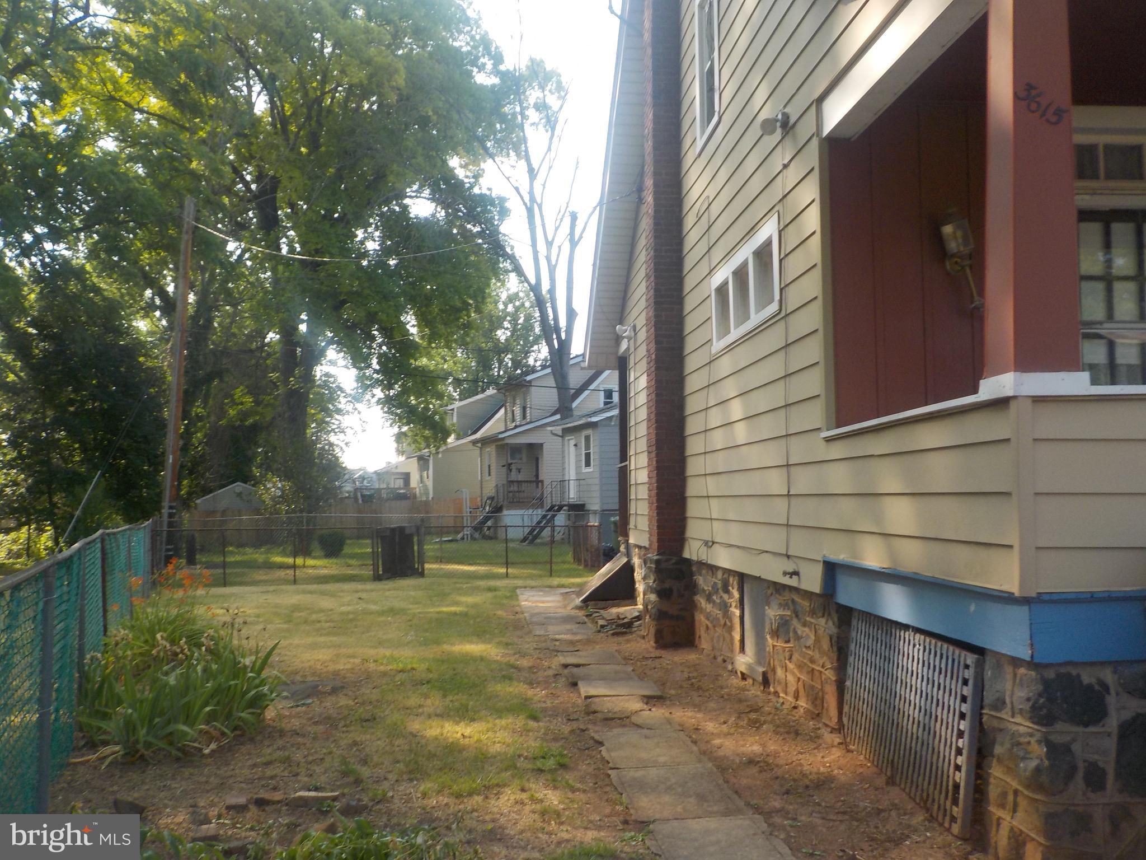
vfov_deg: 46.8
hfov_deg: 60.0
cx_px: 573
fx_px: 993
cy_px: 430
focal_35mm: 30
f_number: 3.3
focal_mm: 4.1
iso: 125
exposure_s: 1/320
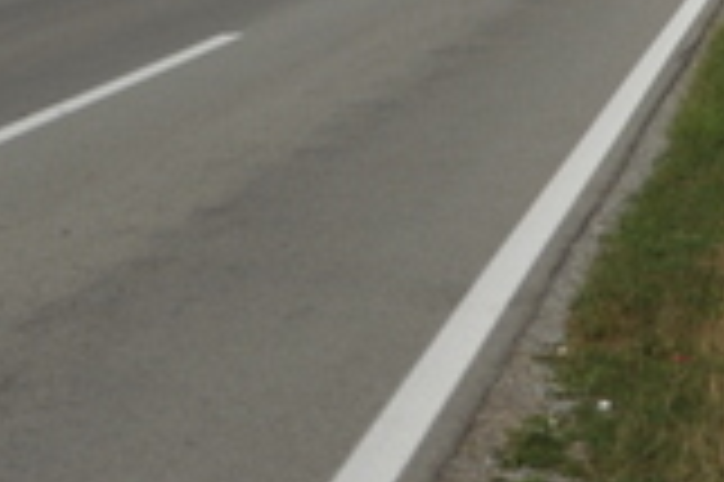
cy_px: -464
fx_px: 4199
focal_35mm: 209
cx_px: 315
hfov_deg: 9.9
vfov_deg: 6.4
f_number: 4
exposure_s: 1/2500
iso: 200
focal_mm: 28
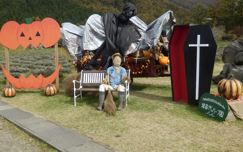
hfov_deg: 49.3
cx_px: 119
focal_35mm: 40
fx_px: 265
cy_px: 64
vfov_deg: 31.9
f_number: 3.6
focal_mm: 6.6
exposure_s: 1/640
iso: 80
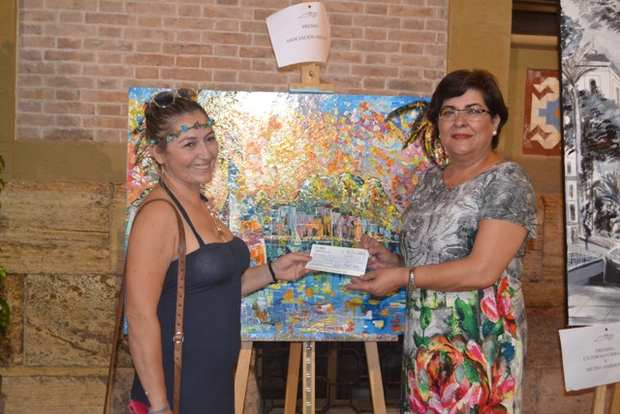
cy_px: 207
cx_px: 310
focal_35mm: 51
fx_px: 878
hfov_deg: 38.9
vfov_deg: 26.5
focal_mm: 34
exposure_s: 1/60
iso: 2200
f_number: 4.5
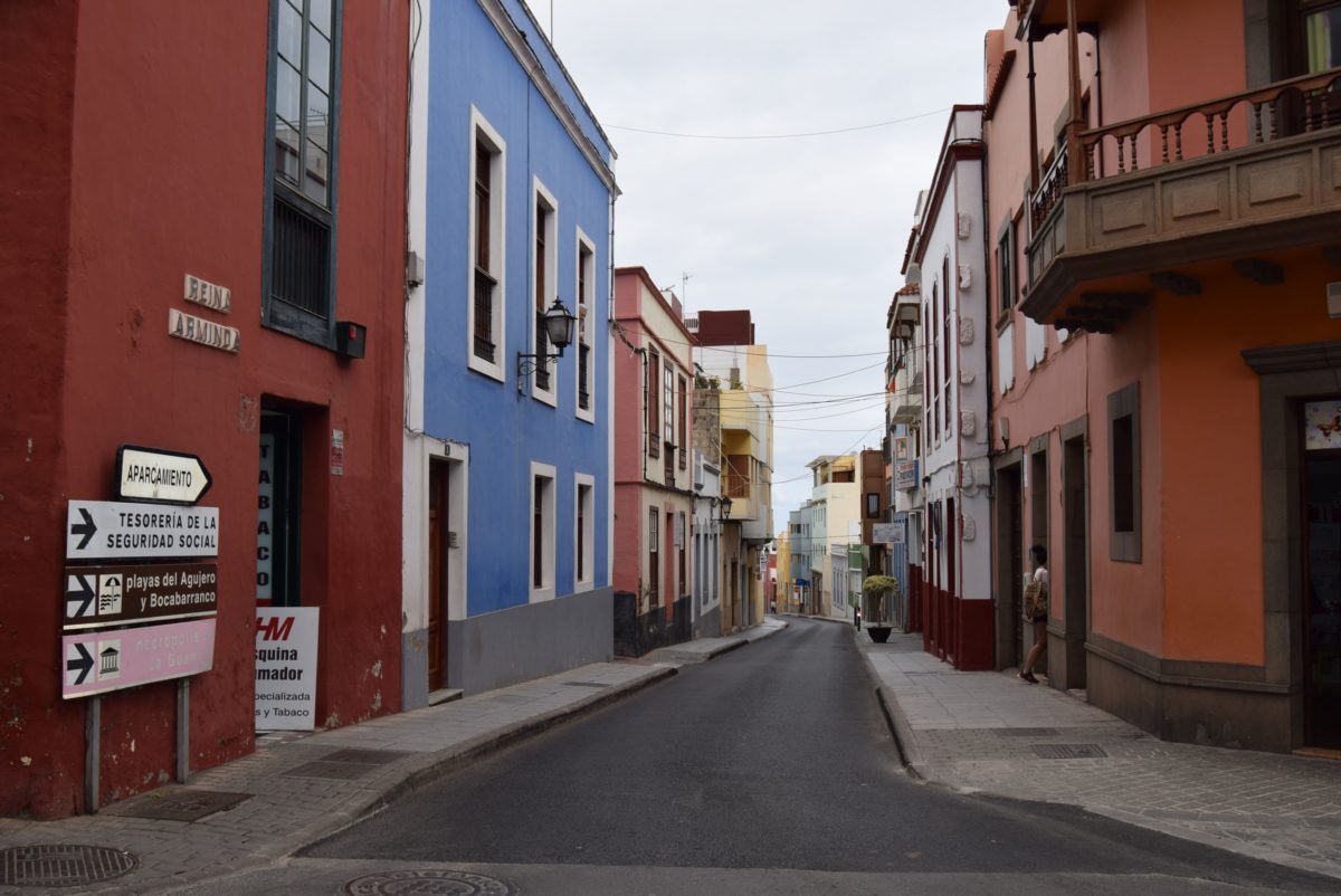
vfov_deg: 38.4
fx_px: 1286
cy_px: 448
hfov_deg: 55.1
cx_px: 670
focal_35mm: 34
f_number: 8
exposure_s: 1/200
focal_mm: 23
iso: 100
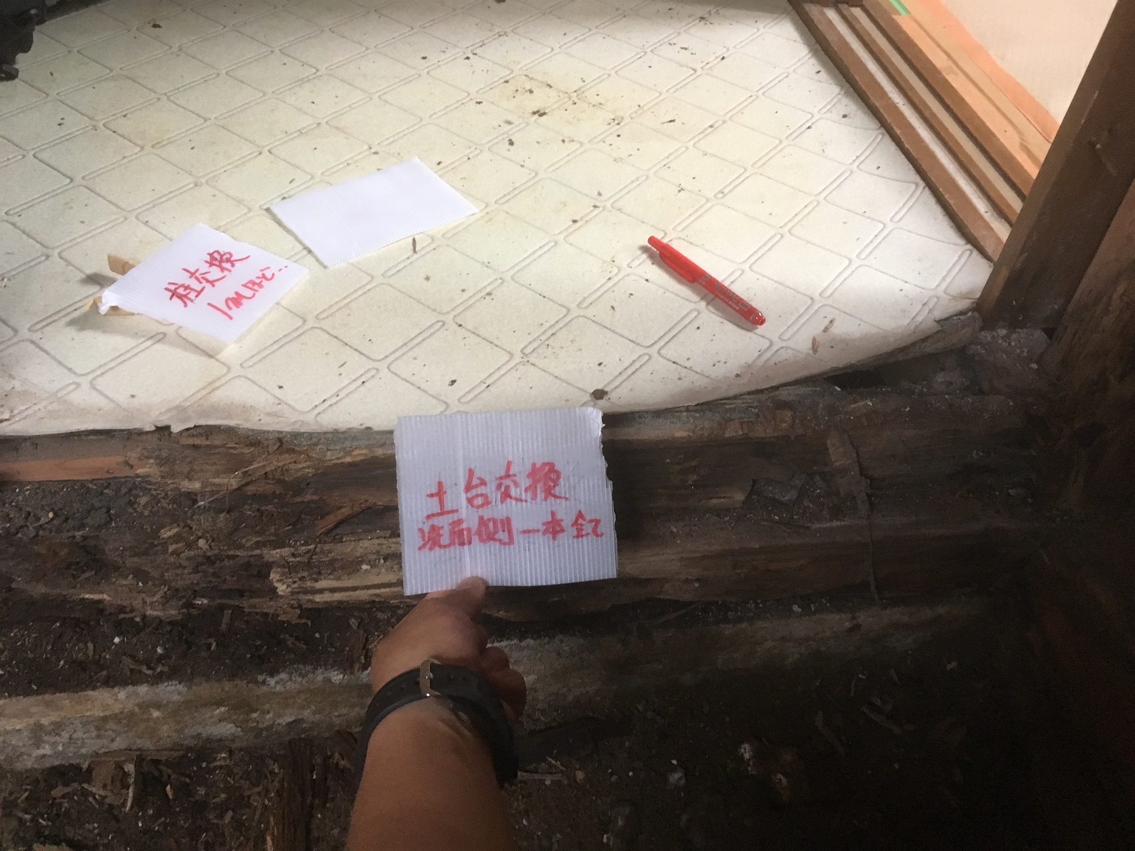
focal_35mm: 29
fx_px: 951
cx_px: 568
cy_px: 426
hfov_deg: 61.7
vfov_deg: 48.2
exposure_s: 1/30
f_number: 2.2
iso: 160
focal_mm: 4.15
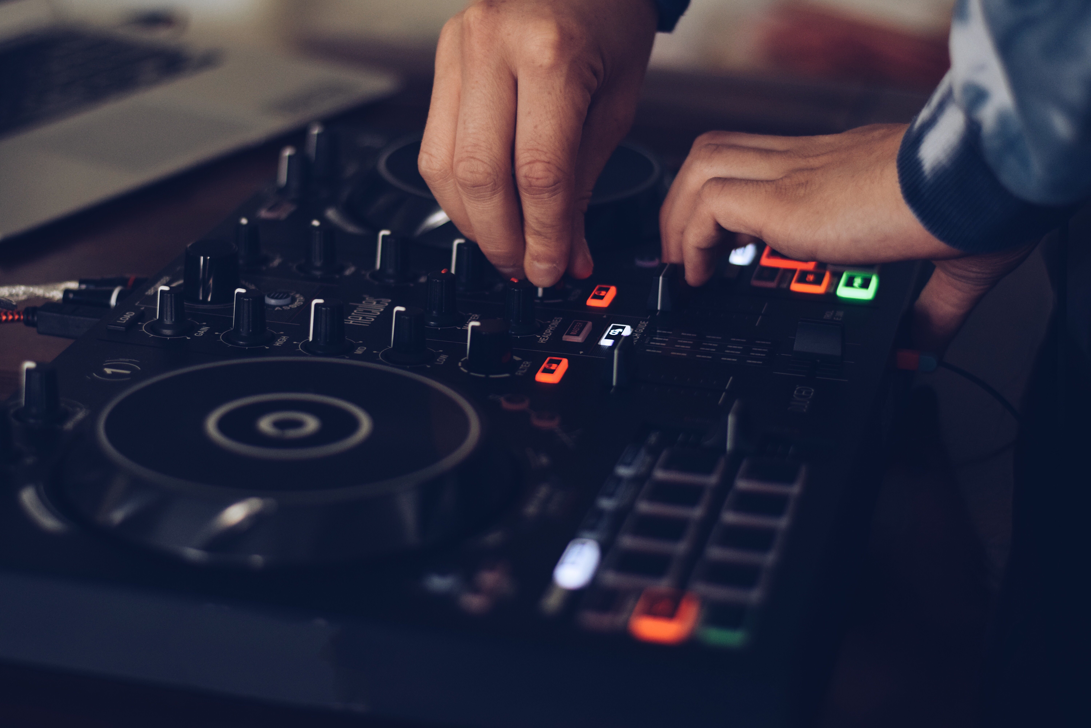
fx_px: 2273
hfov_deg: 27.0
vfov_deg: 18.2
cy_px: 364
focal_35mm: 75
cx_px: 546
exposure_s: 1/100
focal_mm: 50
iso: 800
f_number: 1.8
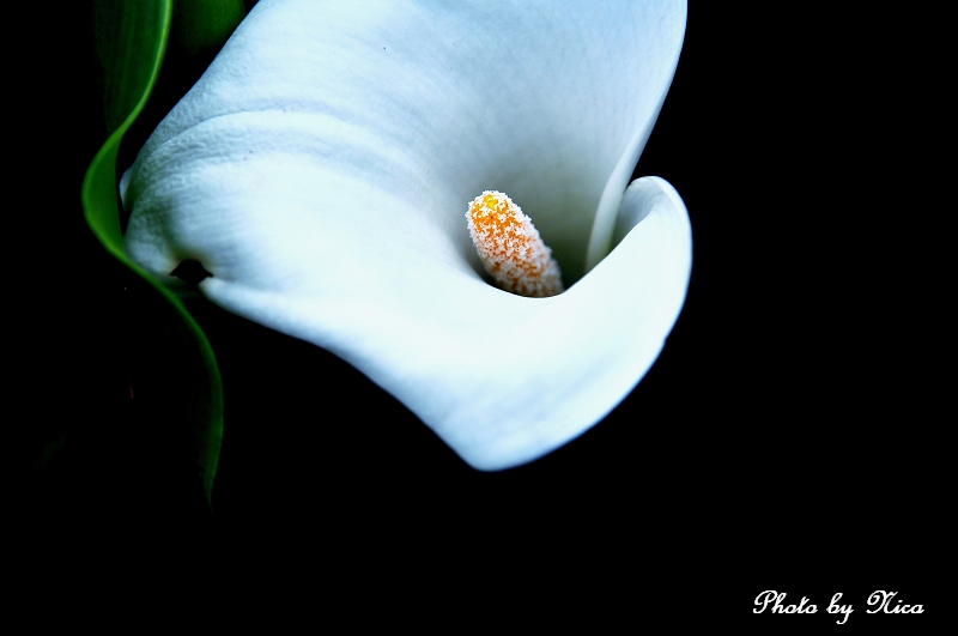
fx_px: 3388
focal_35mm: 128
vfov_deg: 10.7
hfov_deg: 16.1
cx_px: 479
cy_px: 318
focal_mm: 85
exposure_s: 1/500
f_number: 5.6
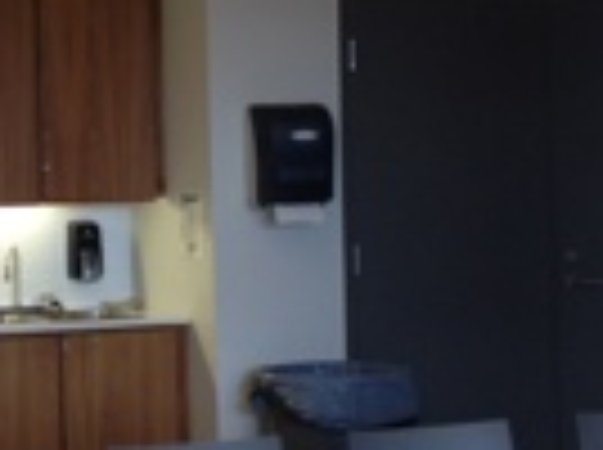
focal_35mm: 131
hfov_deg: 14.8
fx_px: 2278
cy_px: 214
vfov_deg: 11.3
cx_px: 9
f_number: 2.4
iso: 50
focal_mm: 4.28
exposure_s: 1/24
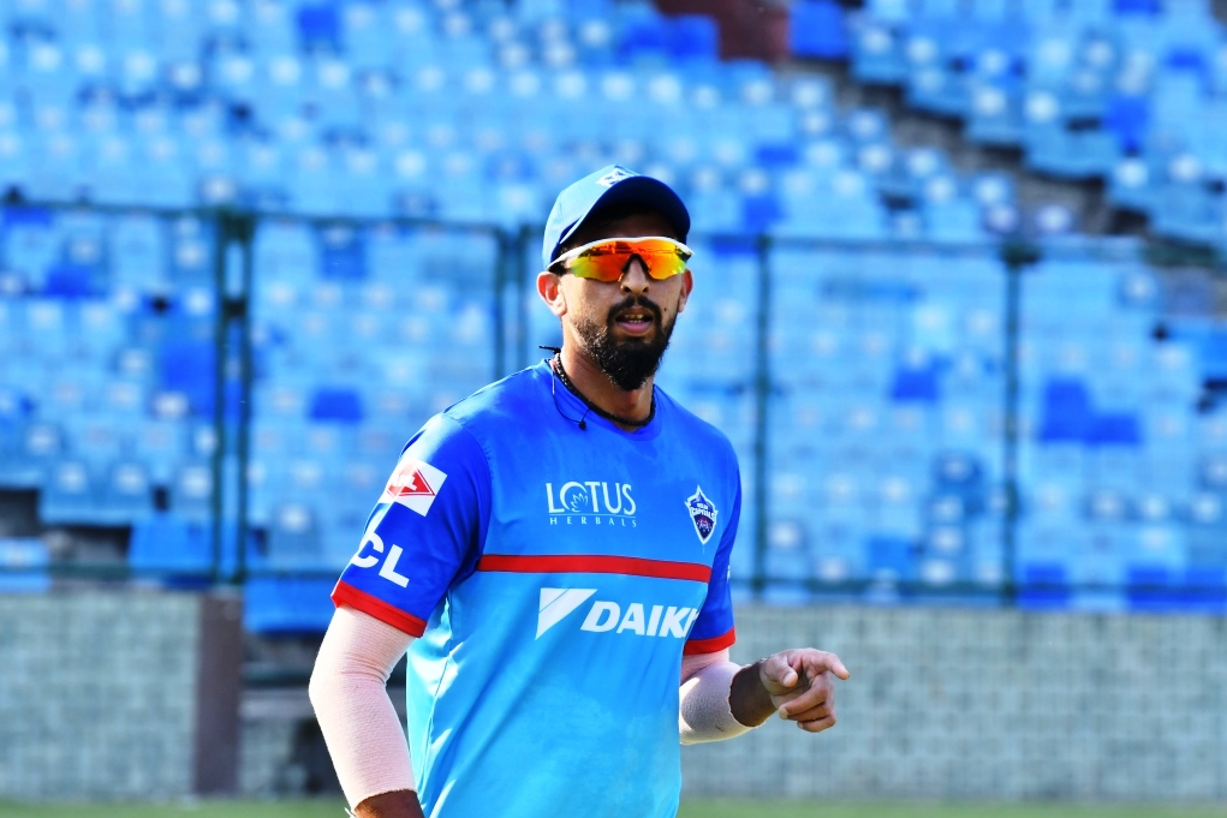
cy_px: 409
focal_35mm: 301
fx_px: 10260
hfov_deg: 6.8
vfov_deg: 4.6
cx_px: 613
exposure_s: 1/640
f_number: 7.1
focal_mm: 200
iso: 320
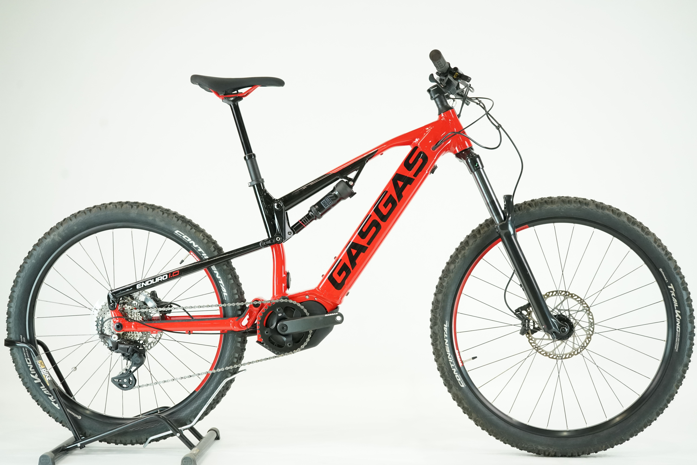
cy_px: 232
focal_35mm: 52
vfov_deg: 26.0
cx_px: 348
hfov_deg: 38.2
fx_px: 1007
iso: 2500
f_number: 5.6
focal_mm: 52
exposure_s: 1/200
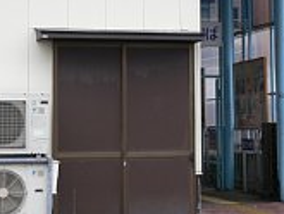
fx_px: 993
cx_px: 160
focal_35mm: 121
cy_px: -9
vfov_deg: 12.1
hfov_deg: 16.3
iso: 80
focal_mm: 10.6
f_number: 4
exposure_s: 1/100
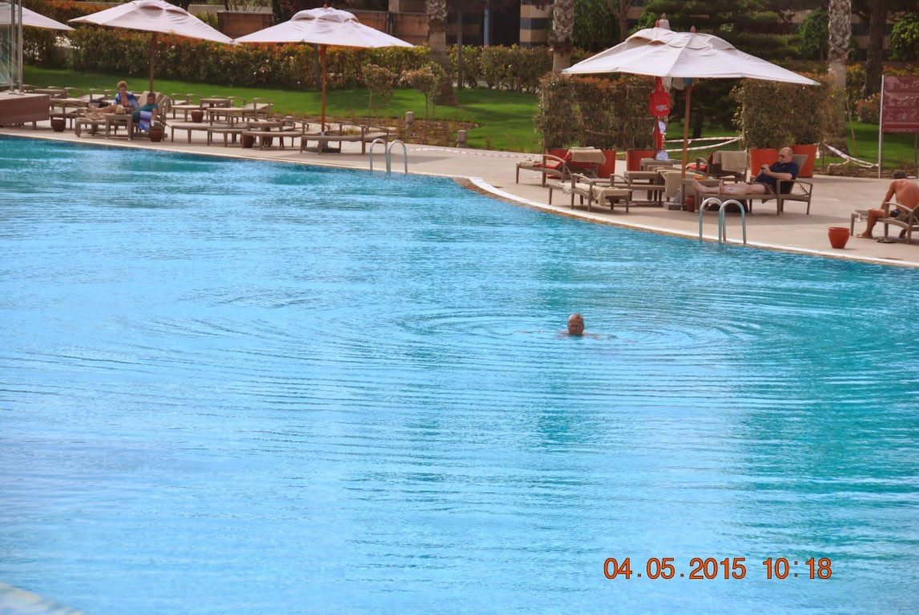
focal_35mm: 142
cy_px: 308
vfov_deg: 9.7
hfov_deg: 14.4
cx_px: 460
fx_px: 3642
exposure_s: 1/500
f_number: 5.6
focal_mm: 95
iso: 100
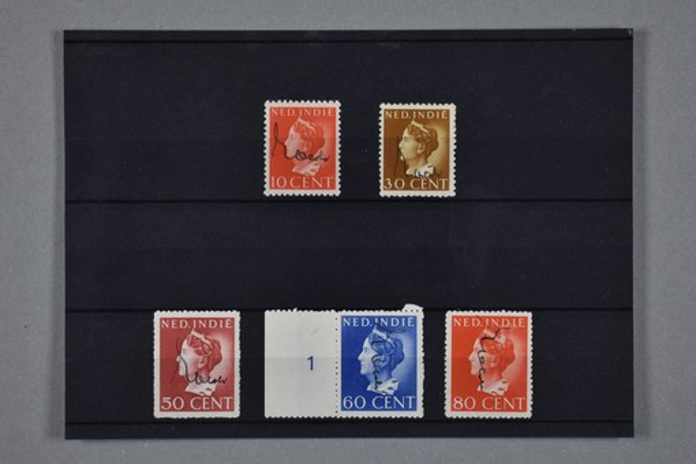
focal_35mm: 68
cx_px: 348
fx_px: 1305
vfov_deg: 20.2
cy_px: 232
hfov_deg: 29.9
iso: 100
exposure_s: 1/80
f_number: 5
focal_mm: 45
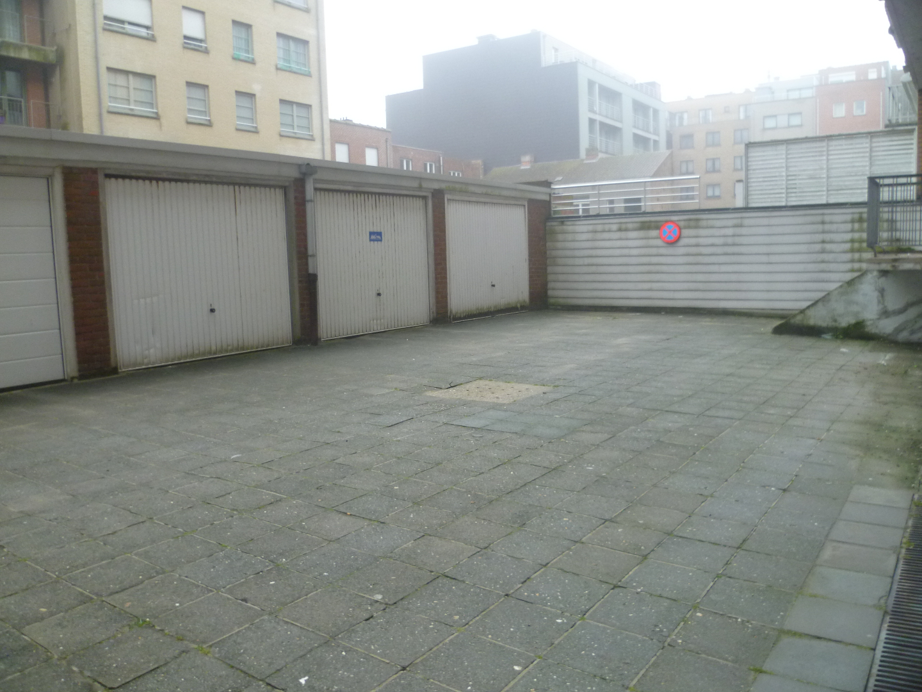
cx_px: 461
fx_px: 746
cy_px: 346
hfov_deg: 63.4
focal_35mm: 28
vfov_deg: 49.7
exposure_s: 1/30
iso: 160
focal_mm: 5
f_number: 2.8
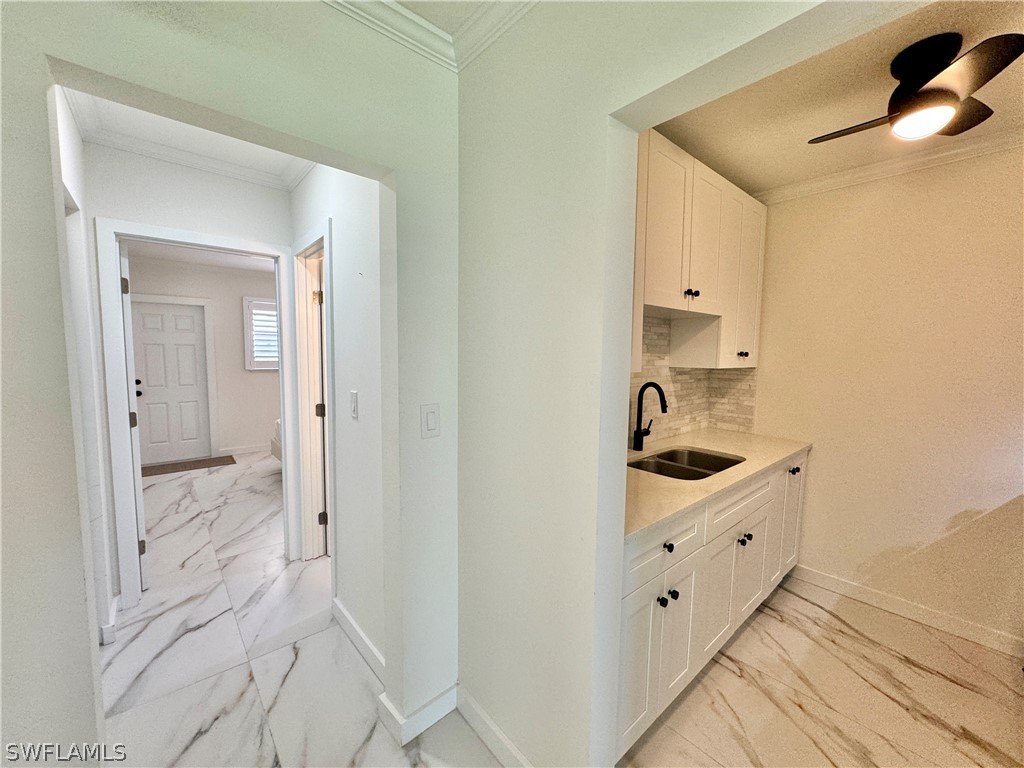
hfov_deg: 102.1
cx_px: 512
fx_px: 414
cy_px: 384
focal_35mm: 14
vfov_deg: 85.7
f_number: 2.2
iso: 160
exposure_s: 1/120
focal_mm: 2.22
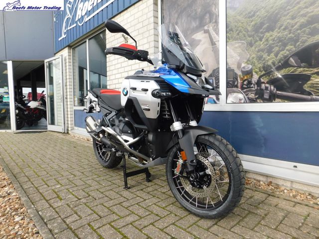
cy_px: 120
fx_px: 212
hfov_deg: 73.9
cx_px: 160
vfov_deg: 58.9
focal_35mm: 23
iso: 125
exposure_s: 1/400
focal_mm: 4
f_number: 3
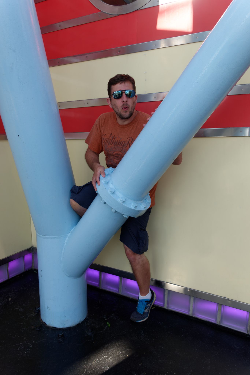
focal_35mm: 30
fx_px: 313
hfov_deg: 43.6
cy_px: 188
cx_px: 125
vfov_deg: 61.9
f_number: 3.2
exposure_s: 1/250
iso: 125
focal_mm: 11.3
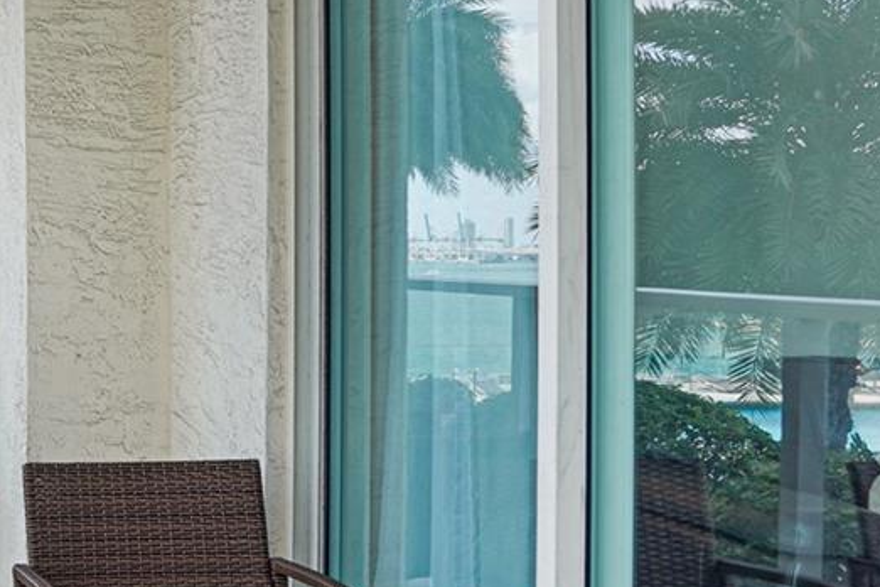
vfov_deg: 27.4
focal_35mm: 49
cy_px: 215
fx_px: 1198
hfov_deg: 31.7
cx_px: -244
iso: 125
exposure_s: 1/200
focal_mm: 16
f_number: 5.6
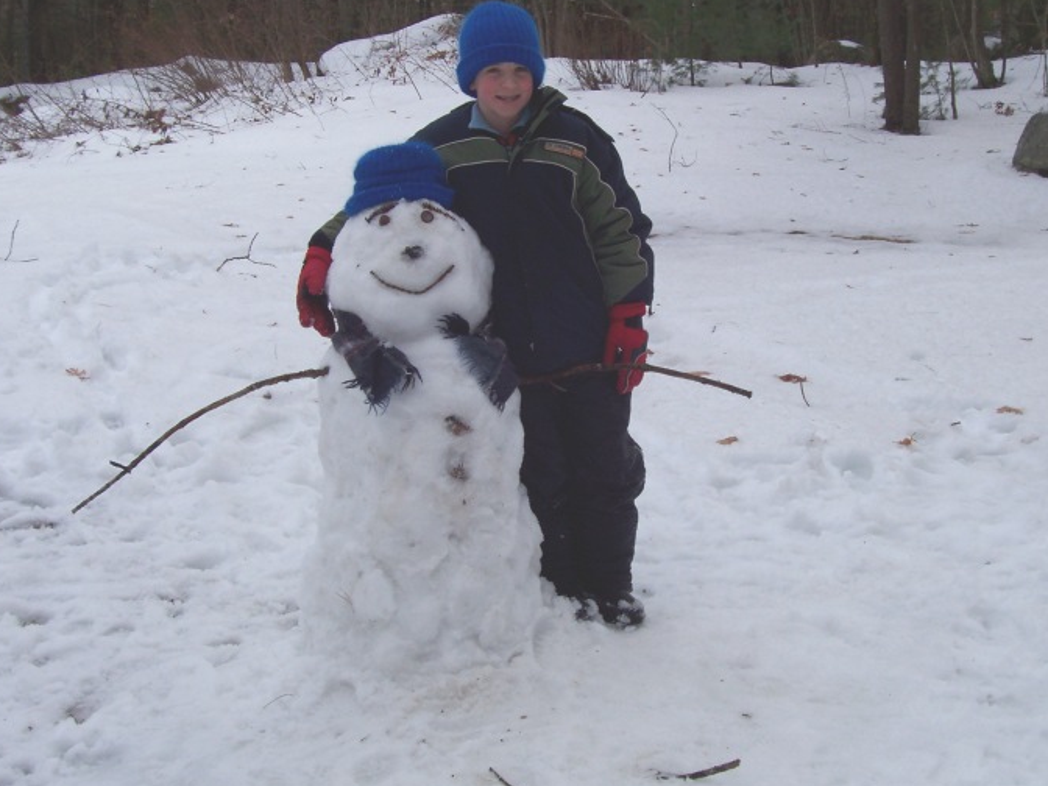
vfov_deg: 29.1
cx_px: 577
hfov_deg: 38.1
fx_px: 1514
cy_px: 363
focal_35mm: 50
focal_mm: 7
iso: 80
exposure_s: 1/227
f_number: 5.6
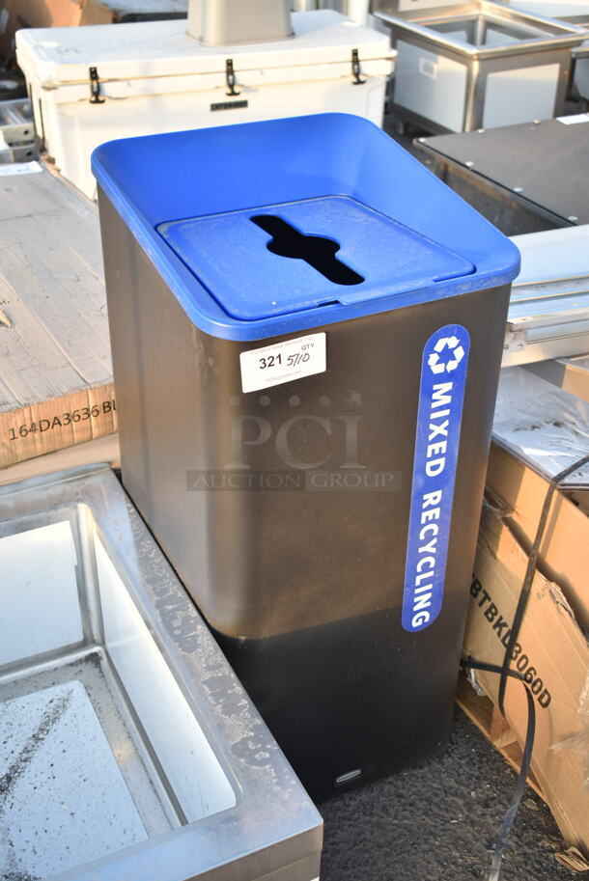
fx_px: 1029
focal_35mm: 42
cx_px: 294
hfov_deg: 31.9
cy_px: 440
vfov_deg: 46.4
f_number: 4.2
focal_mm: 28
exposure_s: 1/125
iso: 320
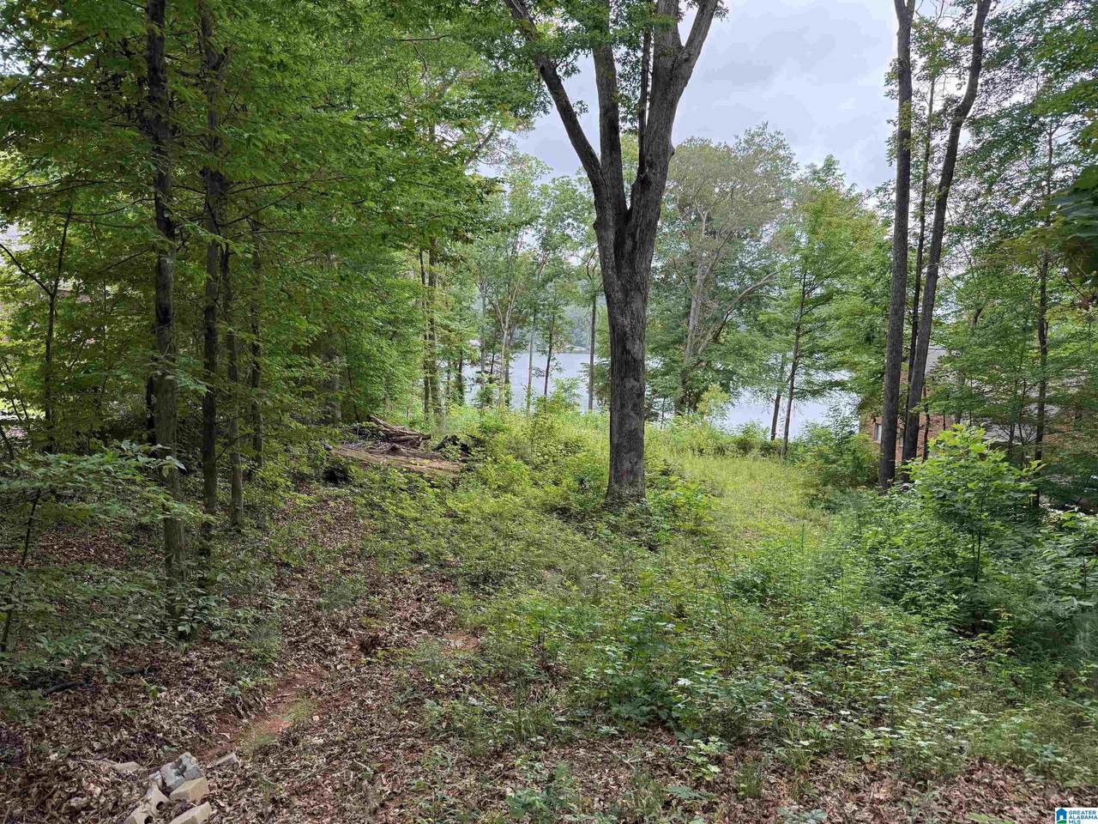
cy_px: 412
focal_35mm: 24
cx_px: 549
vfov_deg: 56.8
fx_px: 761
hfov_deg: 71.6
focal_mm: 6.76
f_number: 1.78
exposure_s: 1/445
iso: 100
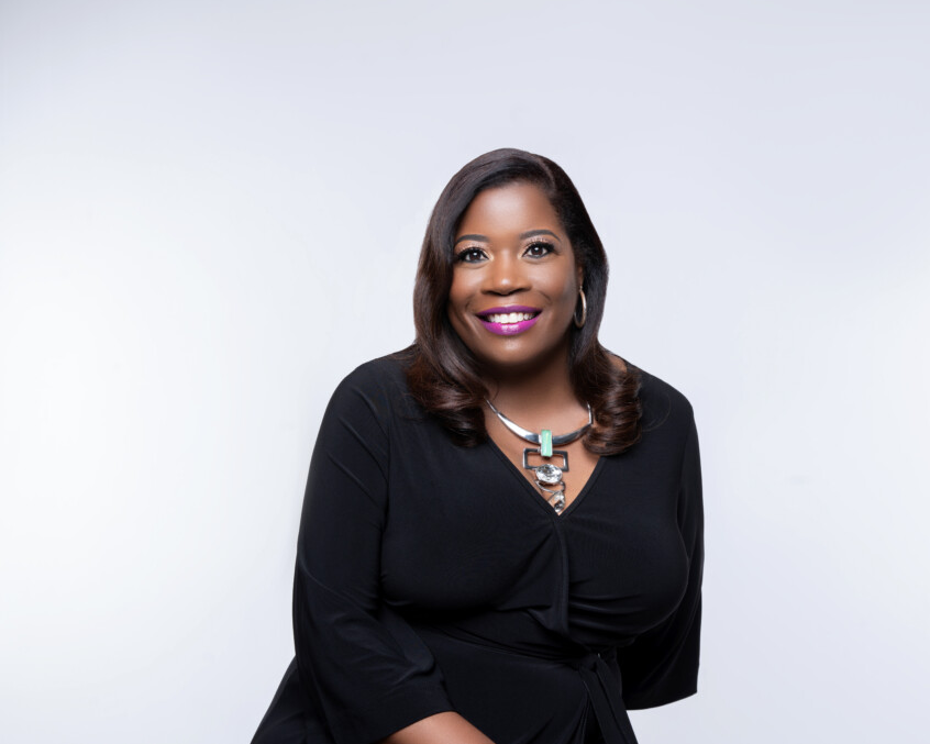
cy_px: 371
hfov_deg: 37.3
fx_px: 1376
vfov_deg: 30.3
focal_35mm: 50
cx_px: 528
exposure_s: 1/100
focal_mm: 44
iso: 100
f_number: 10
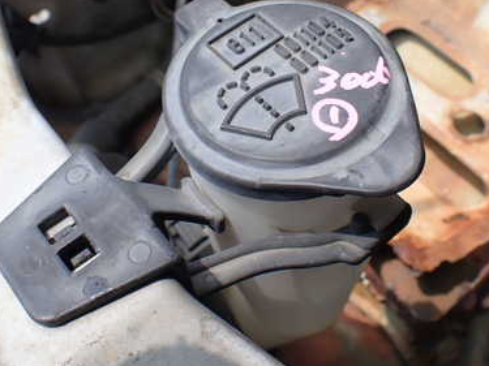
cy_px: 112
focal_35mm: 48
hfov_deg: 39.7
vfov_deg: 30.0
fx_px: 678
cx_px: 258
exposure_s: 1/640
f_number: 3.2
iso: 100
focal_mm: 5.4
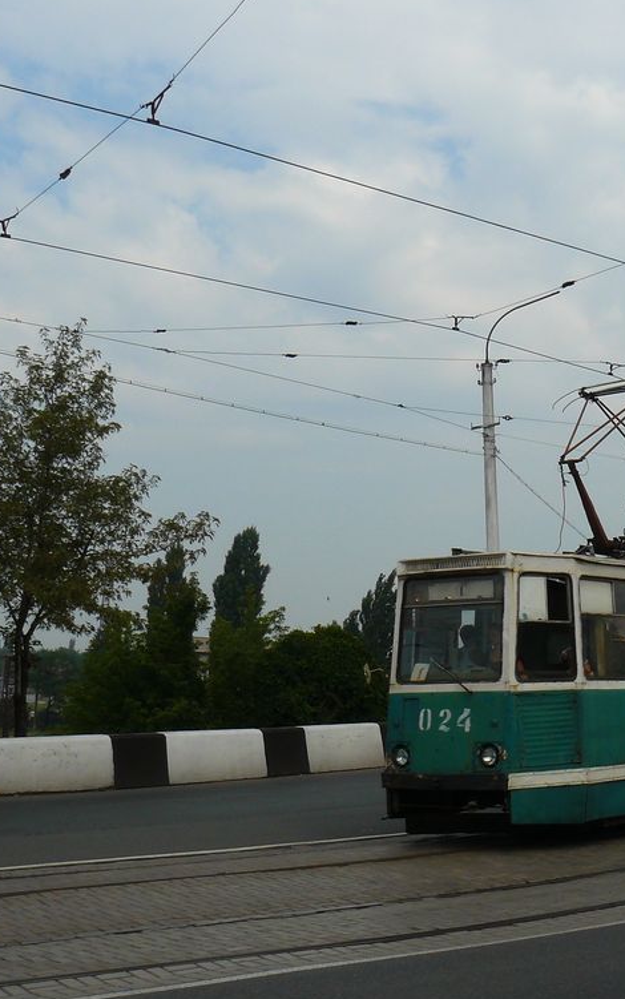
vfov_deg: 38.9
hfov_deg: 24.0
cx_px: 598
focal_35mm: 52
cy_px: 504
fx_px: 1416
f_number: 6.3
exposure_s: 1/400
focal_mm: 6
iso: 100
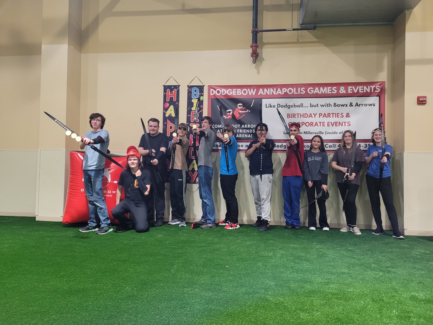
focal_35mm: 26
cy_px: 162
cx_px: 216
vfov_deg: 53.1
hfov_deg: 67.3
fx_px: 325
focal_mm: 5.4
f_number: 1.8
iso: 400
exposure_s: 1/40
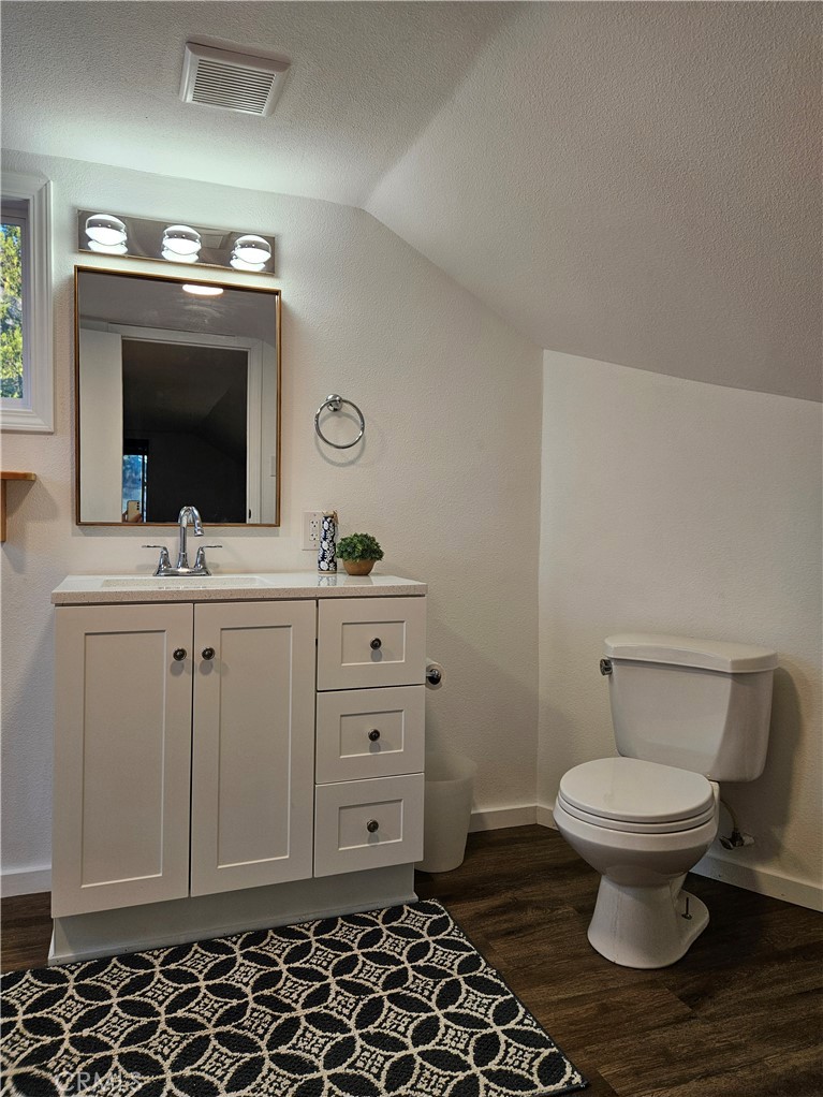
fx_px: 729
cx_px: 412
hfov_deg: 58.9
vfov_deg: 73.9
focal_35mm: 23
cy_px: 548
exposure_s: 1/120
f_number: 1.8
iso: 100
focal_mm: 5.4
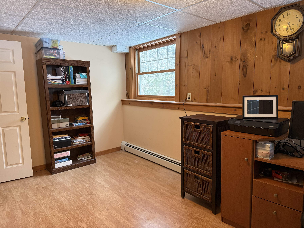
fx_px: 211
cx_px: 152
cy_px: 114
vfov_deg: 56.8
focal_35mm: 24
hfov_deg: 71.6
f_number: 1.78
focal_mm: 6.76
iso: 200
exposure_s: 1/60
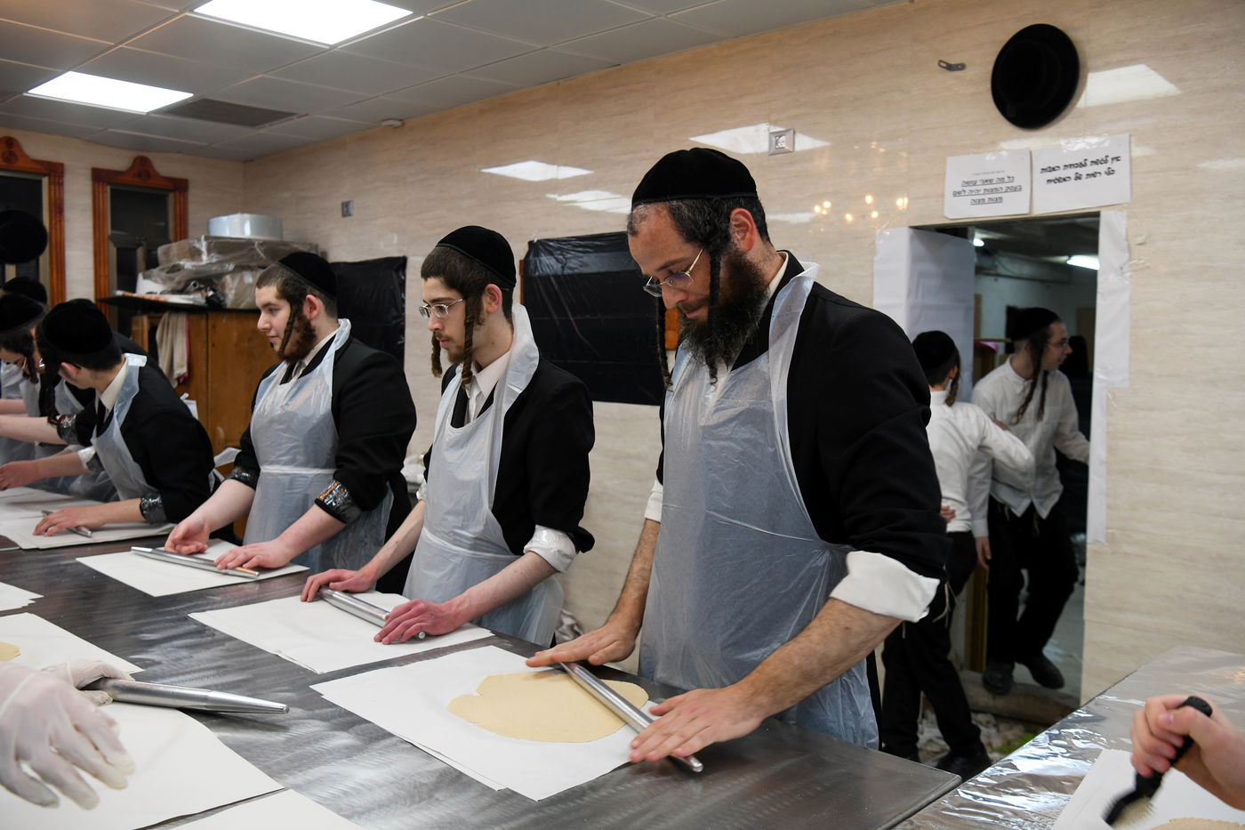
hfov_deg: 60.3
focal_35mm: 31
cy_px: 415
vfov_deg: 42.3
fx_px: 1072
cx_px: 622
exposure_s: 1/160
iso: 1000
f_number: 5
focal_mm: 31
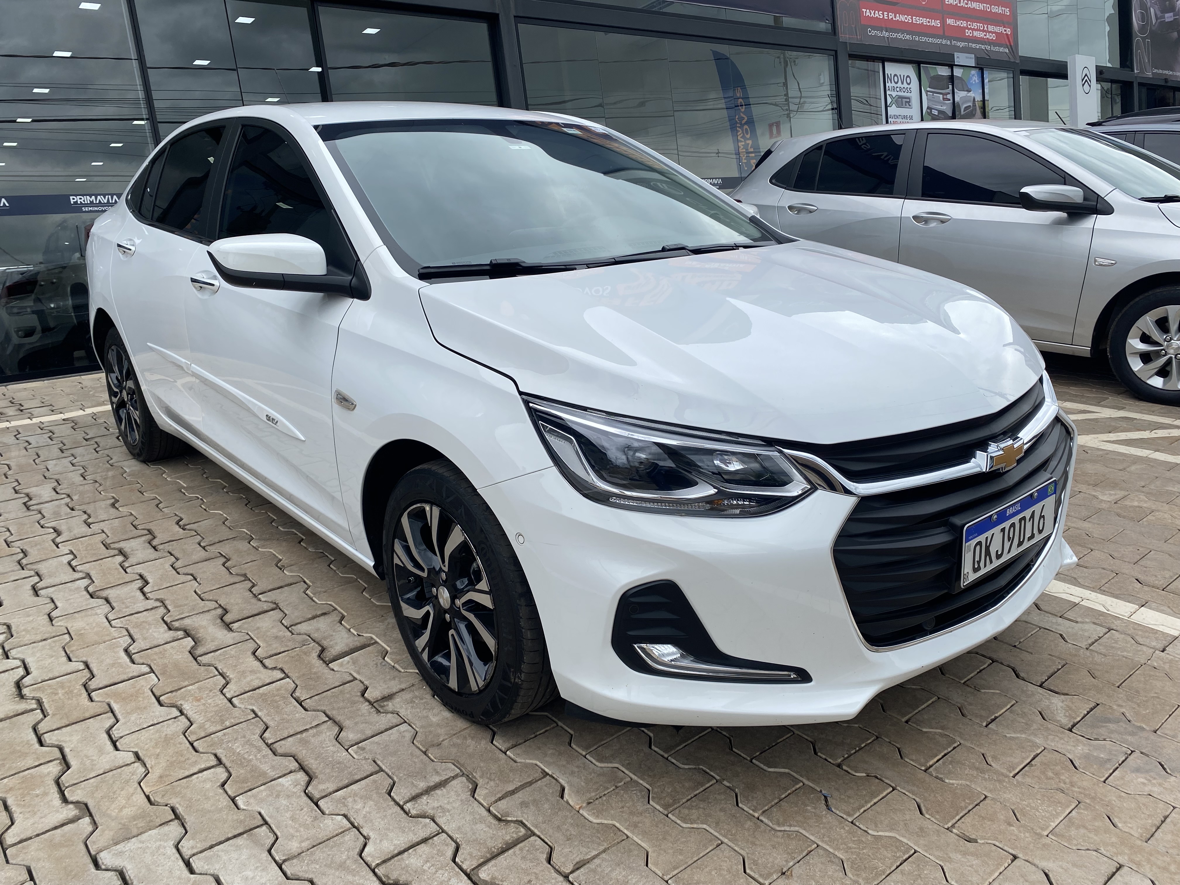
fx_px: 886
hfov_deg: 67.3
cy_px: 442
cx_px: 590
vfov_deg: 53.1
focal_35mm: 26
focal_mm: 4.25
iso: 32
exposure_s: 1/1838
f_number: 1.8
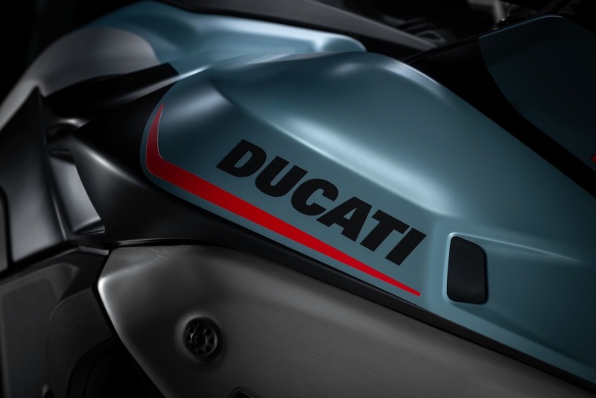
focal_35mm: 70
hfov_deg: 28.8
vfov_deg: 19.5
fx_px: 1159
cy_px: 199
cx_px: 298
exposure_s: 1/160
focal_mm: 70
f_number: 11
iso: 100
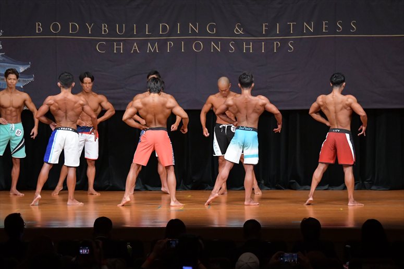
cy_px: 134
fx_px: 1884
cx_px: 202
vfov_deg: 8.2
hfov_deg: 12.2
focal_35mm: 168
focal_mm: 112
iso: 5000
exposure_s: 1/400
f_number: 5.6
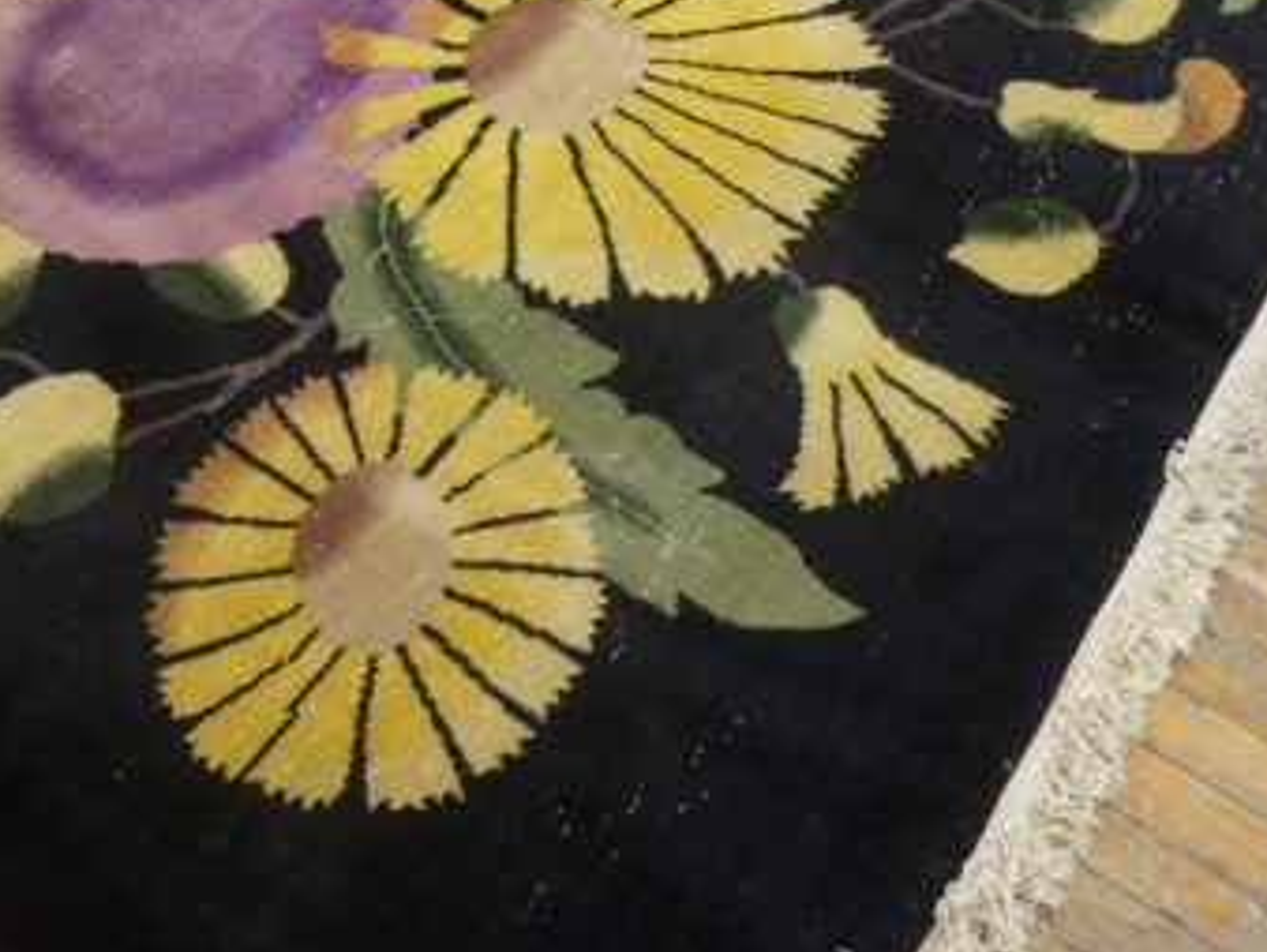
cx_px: 334
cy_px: 452
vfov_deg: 31.5
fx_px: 1685
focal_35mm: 46
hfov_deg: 40.2
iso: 1250
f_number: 4
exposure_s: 1/60
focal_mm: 18
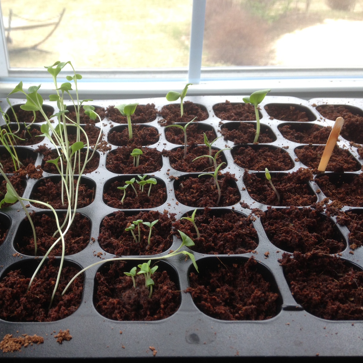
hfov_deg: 42.4
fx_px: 463
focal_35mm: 39
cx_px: 128
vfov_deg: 42.8
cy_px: 182
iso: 64
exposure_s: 1/60
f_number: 2.4
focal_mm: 4.13
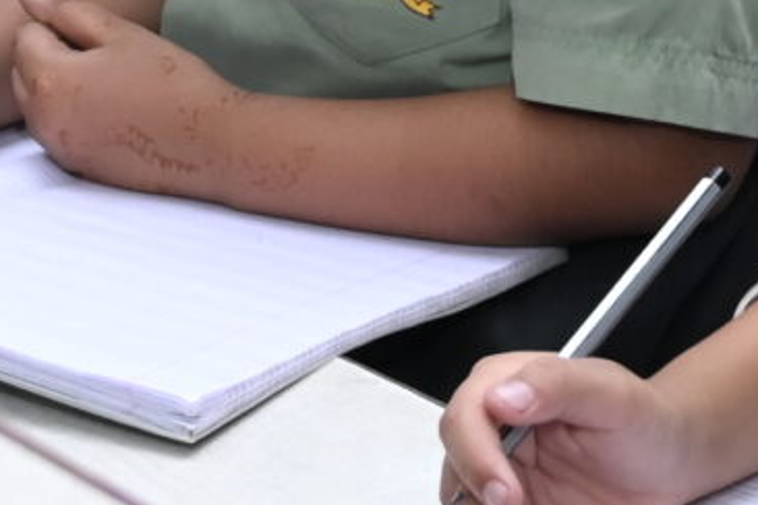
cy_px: -160
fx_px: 3611
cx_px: 654
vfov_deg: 7.9
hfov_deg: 11.9
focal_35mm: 172
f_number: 4.5
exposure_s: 1/200
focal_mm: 24.5
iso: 2000
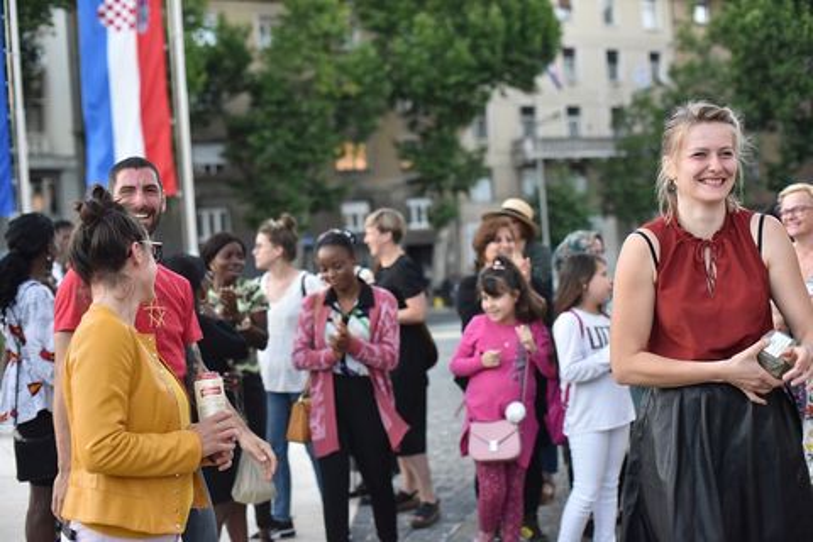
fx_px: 1129
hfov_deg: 39.6
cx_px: 406
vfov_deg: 27.0
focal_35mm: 50
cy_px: 271
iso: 4000
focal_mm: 50
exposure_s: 1/3200
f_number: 2.8
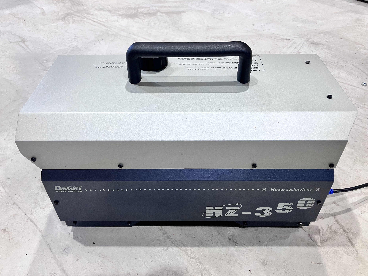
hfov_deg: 63.4
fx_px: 298
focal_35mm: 28
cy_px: 138
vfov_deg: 49.7
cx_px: 184
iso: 80
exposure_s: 1/72
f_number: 1.8
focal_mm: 3.99
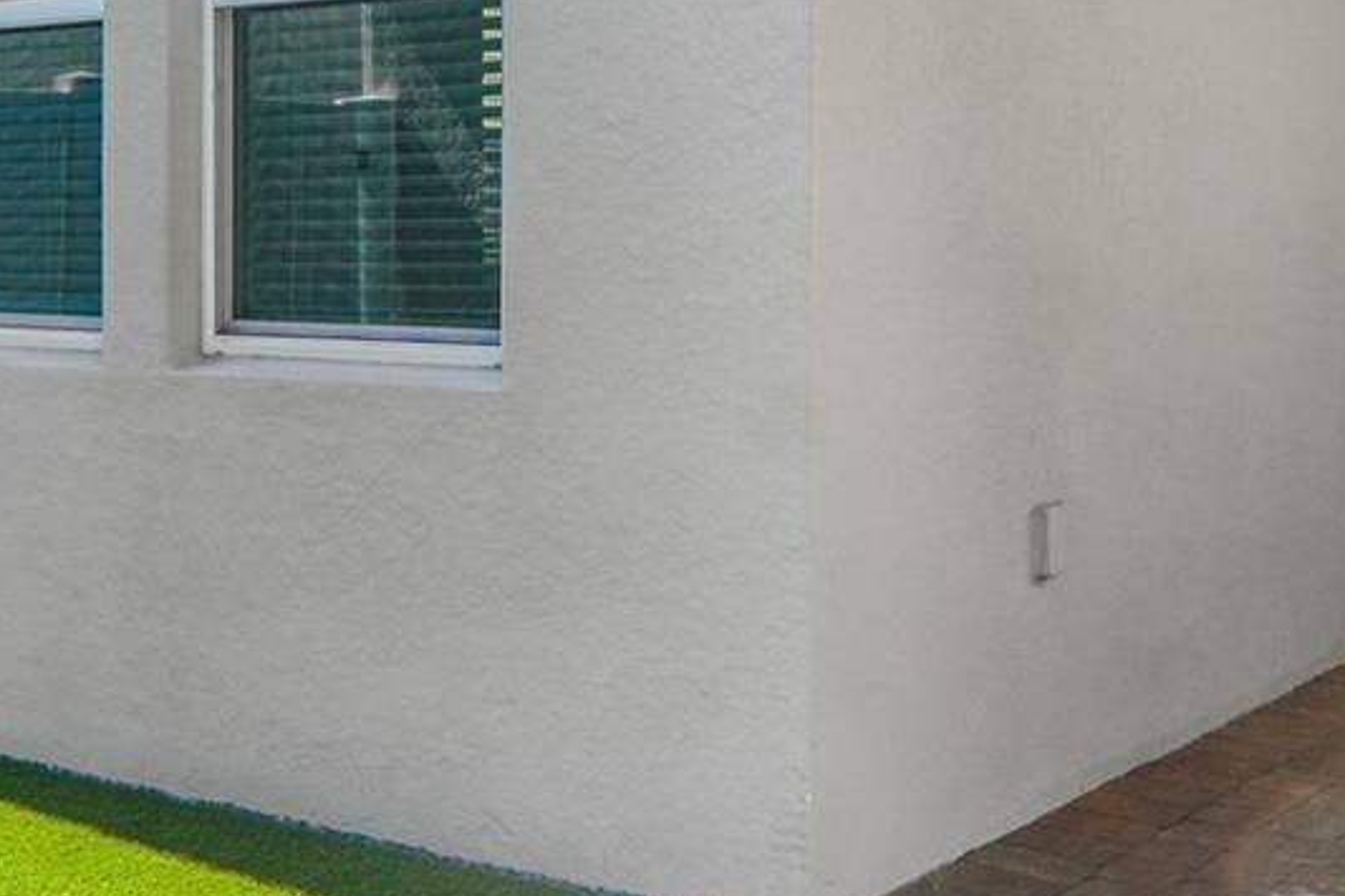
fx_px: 2017
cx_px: 623
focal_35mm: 54
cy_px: 159
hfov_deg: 36.9
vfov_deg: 24.6
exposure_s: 1/400
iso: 800
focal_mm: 12
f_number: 7.1
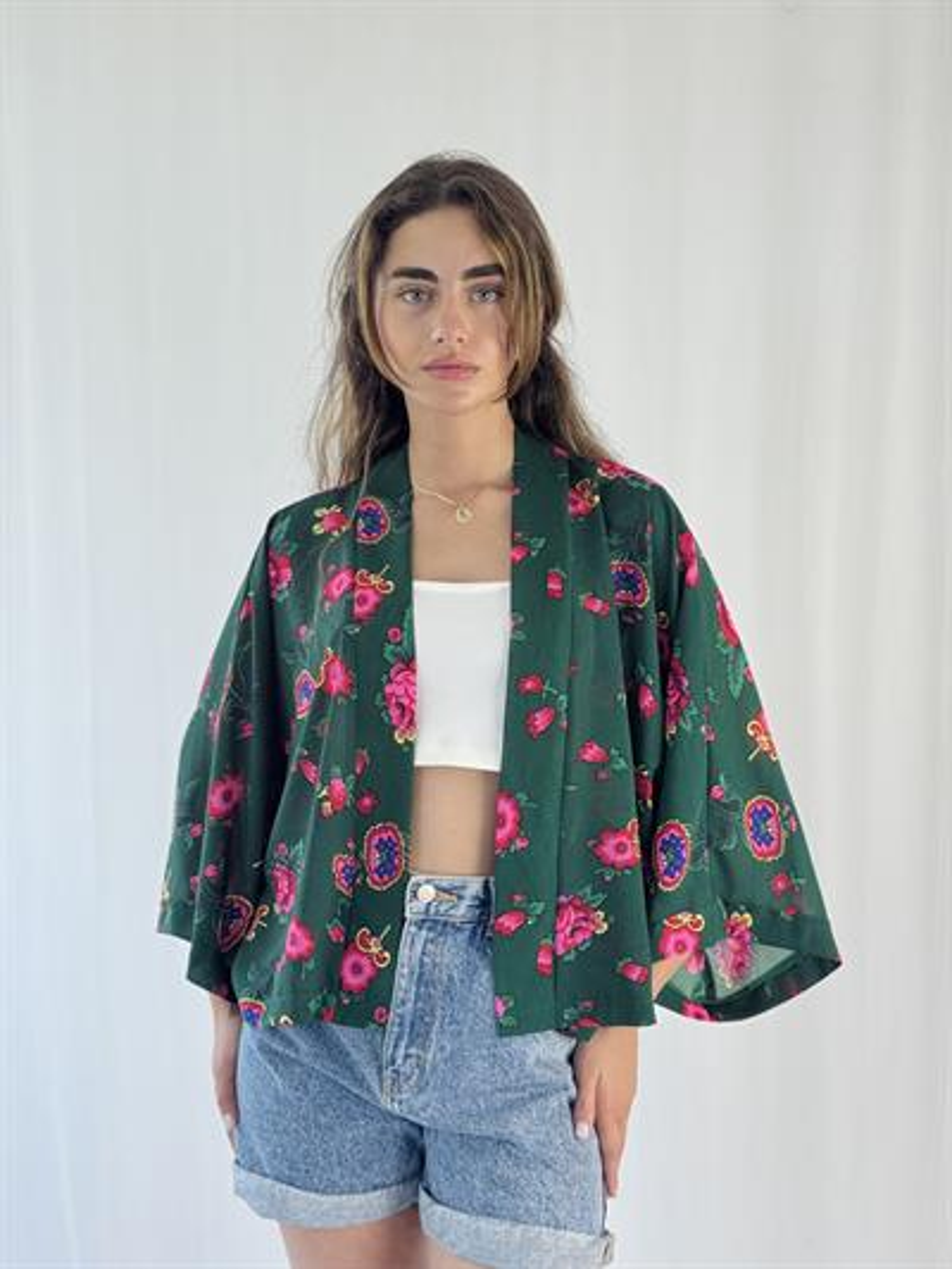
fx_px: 1759
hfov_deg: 30.3
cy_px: 634
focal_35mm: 48
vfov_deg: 39.6
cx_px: 476
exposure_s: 1/100
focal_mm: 6.76
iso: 50
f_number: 1.78
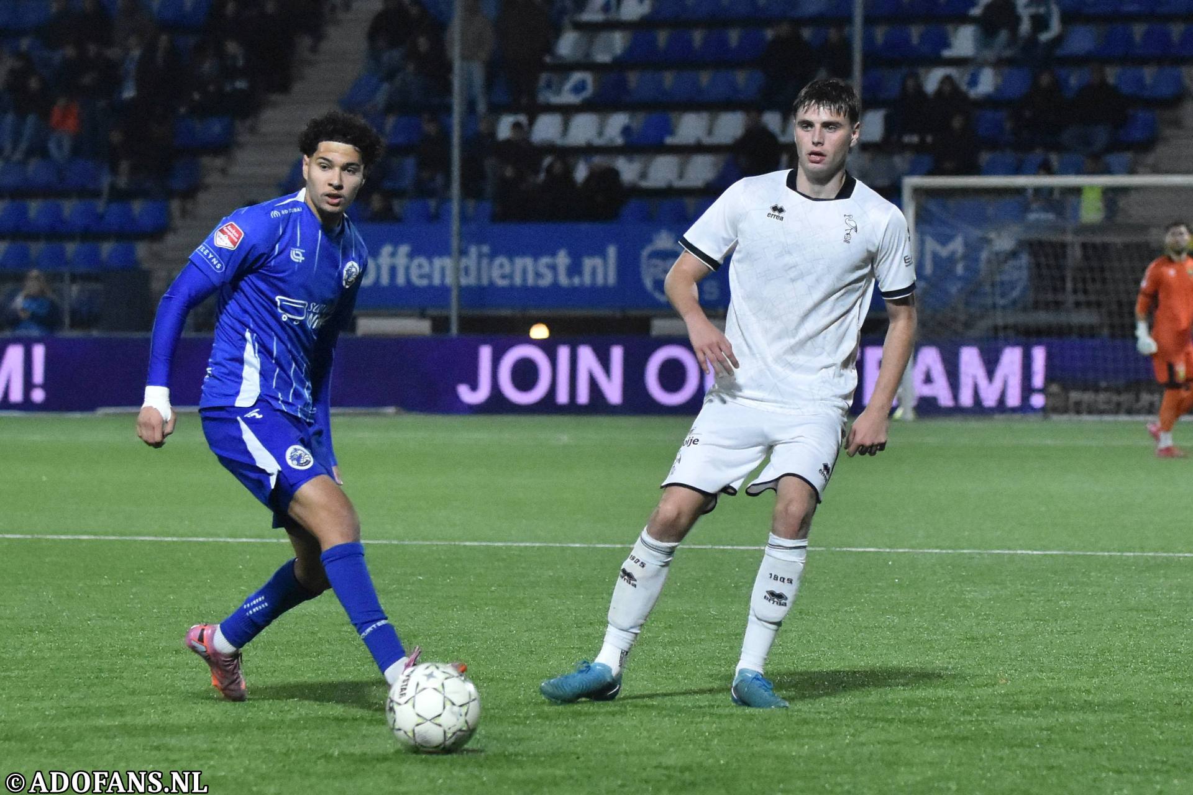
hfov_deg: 14.4
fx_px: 4722
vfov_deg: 9.6
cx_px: 596
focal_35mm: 142
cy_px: 398
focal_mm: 95
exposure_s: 1/1250
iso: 3200
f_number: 2.8
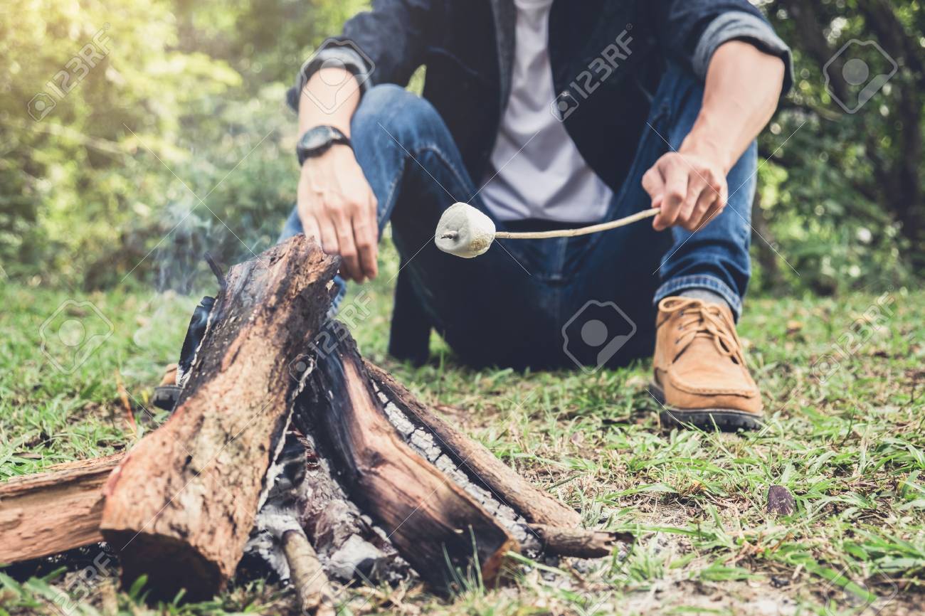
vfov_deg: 26.5
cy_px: 308
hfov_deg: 38.9
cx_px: 462
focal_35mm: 51
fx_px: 1310
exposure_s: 1/180
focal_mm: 34.3
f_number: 3.6
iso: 200
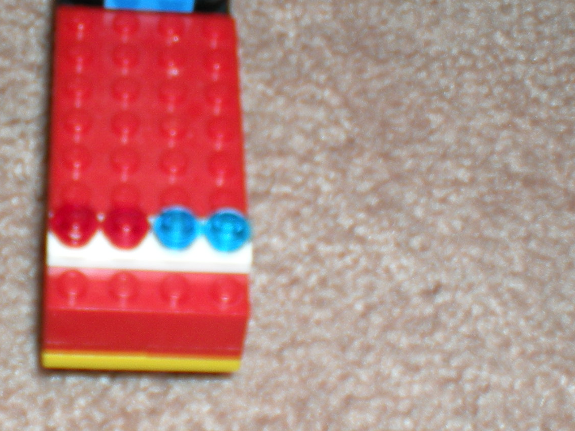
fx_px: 1711
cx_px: 197
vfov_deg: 14.3
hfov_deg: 19.0
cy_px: 95
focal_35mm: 103
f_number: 3.1
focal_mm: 6.3
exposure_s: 1/60
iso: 64
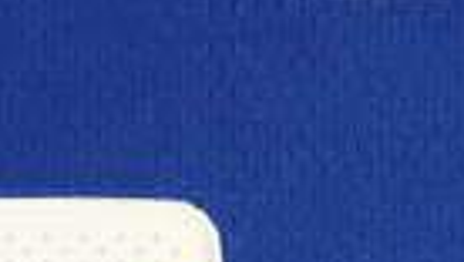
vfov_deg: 6.8
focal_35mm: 177
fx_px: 2180
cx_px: 20
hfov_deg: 12.0
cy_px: 299
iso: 40
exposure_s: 1/100
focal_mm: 3.99
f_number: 1.8
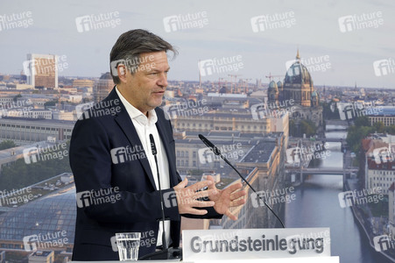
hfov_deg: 13.5
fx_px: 1667
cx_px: 198
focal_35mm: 152
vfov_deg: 9.0
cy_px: 132
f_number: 8
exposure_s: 1/320
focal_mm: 152
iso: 640
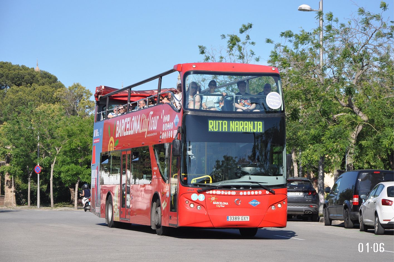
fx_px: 1148
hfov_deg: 19.5
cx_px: 197
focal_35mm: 105
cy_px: 131
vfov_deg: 13.0
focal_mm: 70
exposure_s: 1/1250
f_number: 5.3
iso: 400
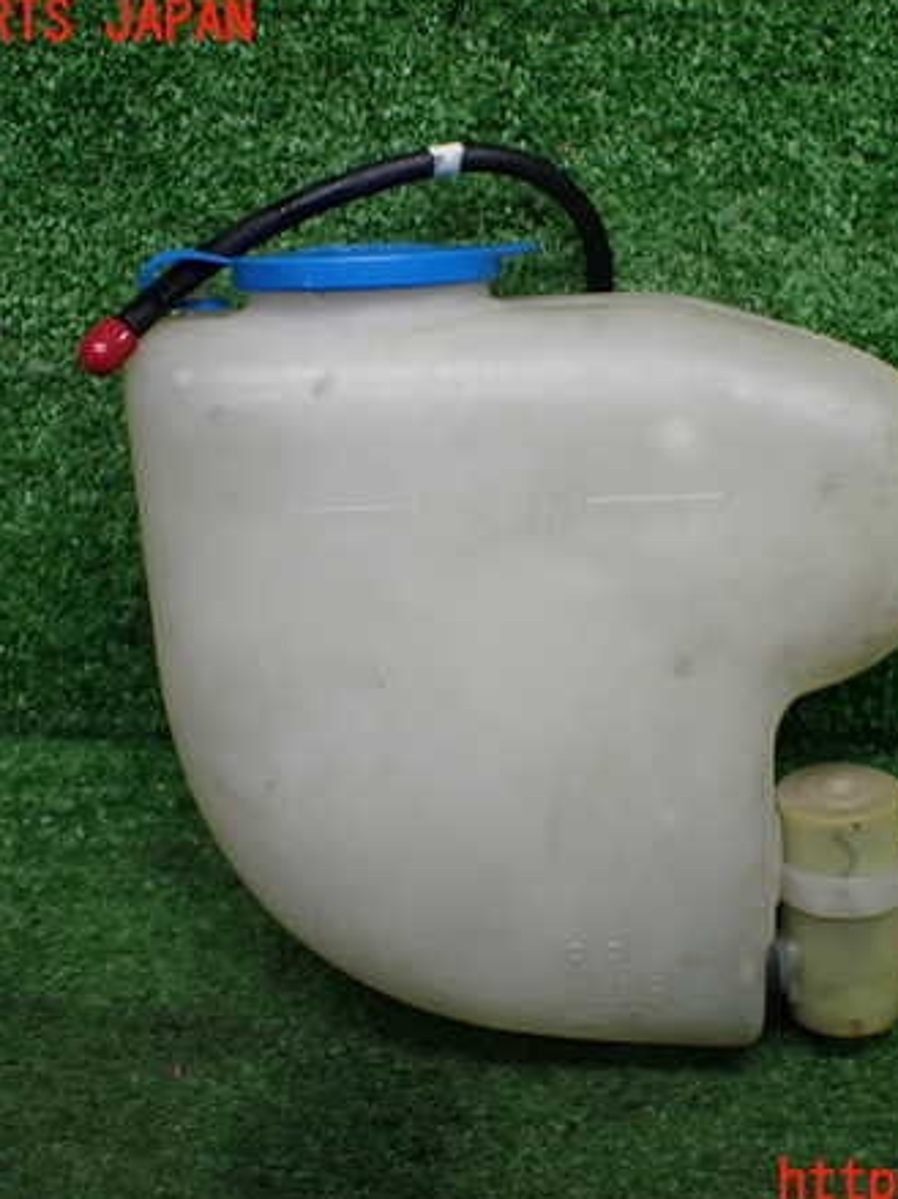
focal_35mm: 41
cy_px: 604
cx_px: 576
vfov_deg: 45.8
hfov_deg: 34.9
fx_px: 1419
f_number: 2.3
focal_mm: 5.4
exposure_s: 1/125
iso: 320
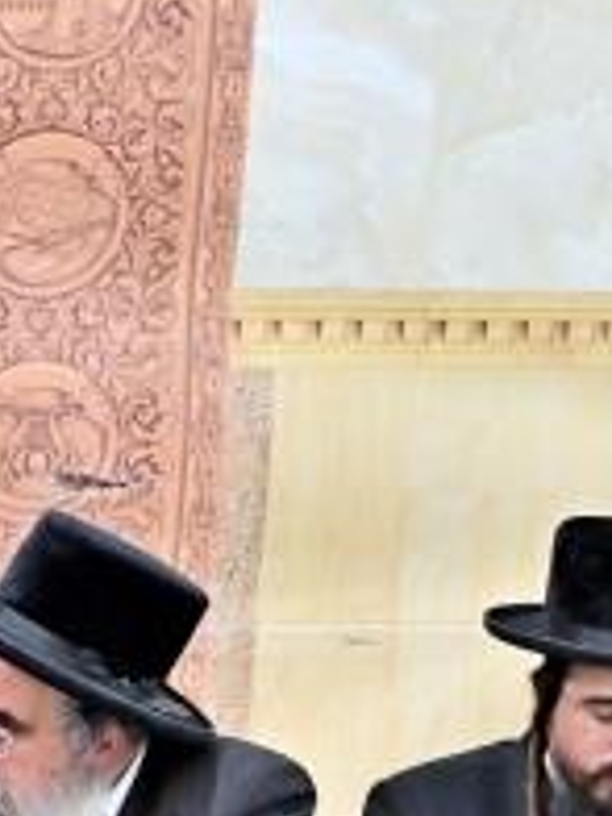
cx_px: -1149
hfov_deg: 6.8
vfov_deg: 9.8
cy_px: 443
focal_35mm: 201
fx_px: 4738
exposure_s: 1/160
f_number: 4
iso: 800
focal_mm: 40
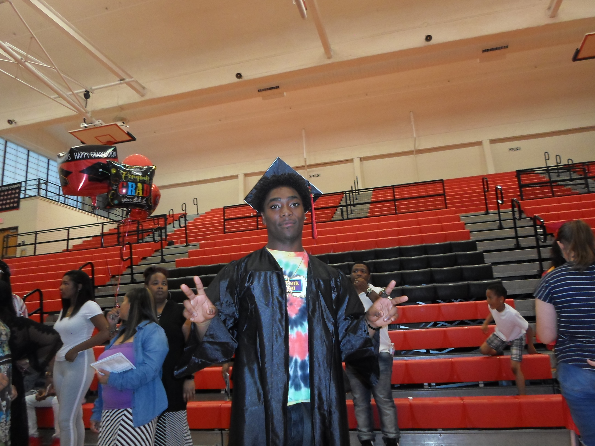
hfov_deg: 69.4
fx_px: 430
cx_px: 298
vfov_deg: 54.9
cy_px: 223
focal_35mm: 25
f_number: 2.5
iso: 200
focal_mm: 4.5
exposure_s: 1/30
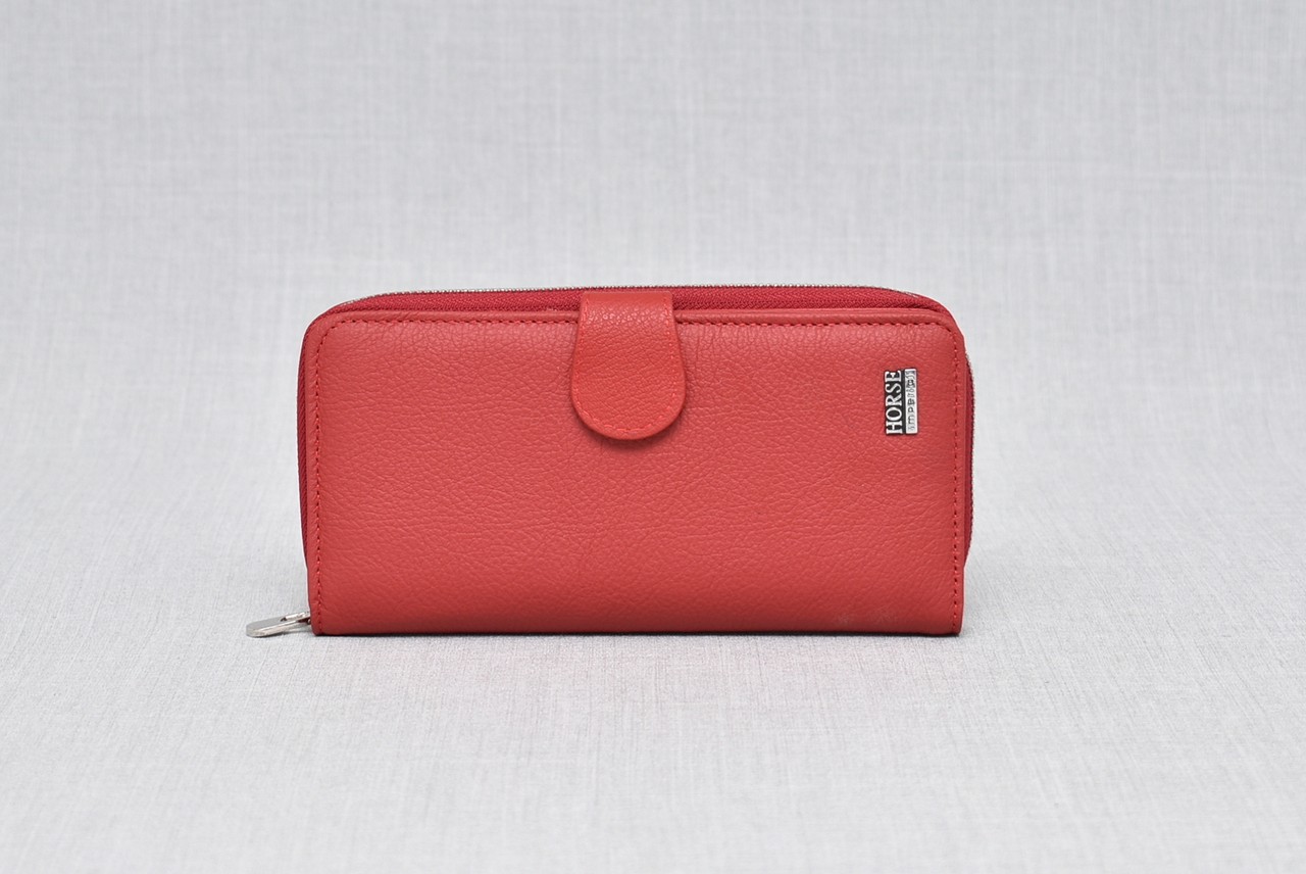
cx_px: 653
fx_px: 2614
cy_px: 437
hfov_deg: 28.0
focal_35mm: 72
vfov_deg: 19.0
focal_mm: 48
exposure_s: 1/60
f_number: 5.6
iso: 100
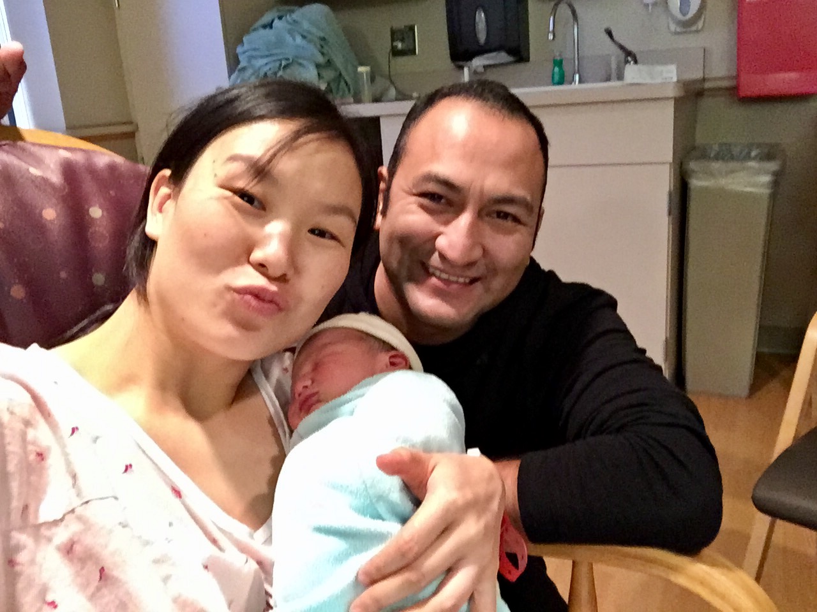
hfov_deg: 58.4
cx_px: 408
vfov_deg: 45.4
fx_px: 732
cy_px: 306
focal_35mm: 31
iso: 500
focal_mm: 2.65
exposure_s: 1/15
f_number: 2.2
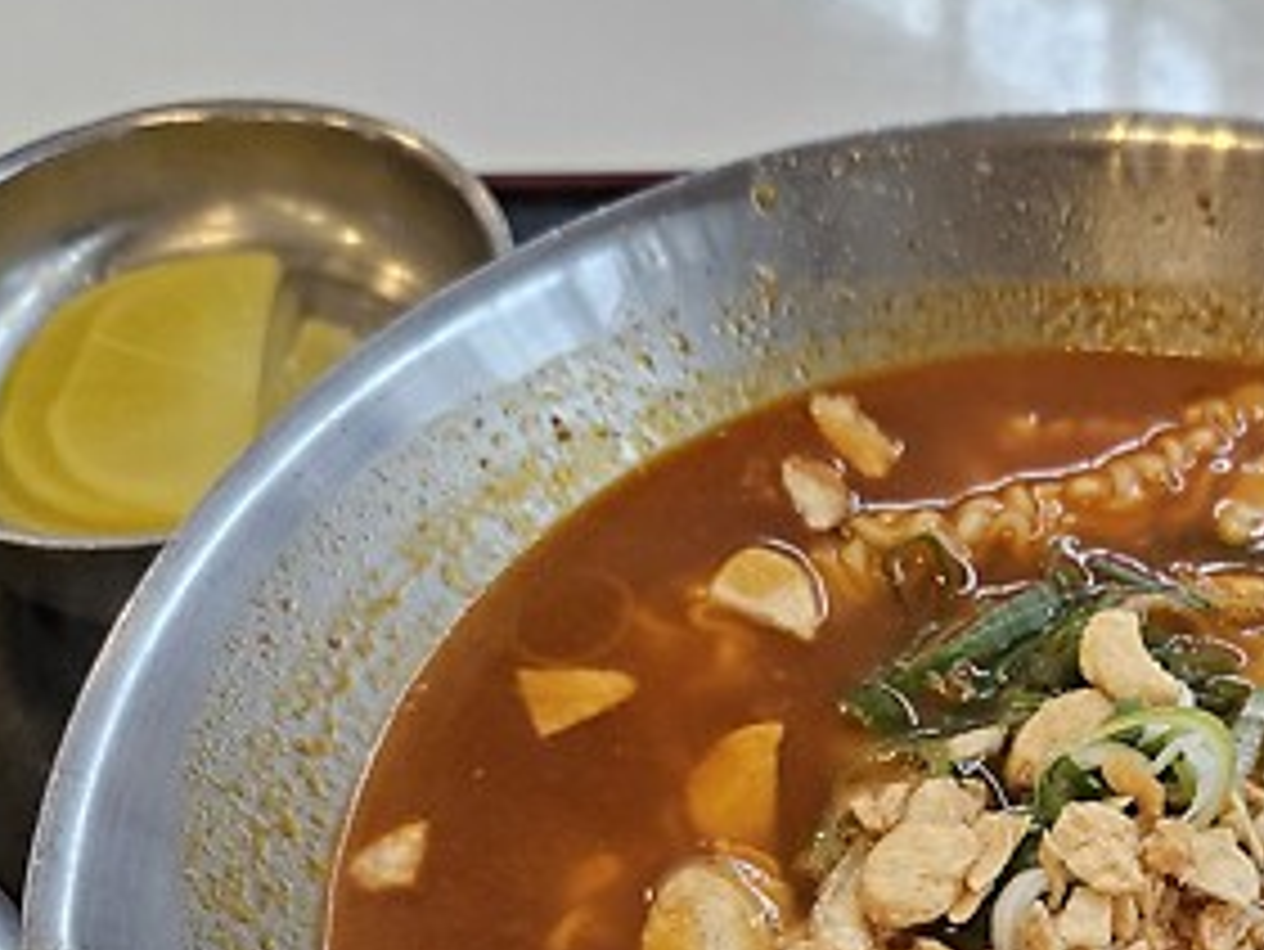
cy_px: 867
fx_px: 1973
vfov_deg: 26.1
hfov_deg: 34.3
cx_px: 1039
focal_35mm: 54
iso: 200
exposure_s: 1/120
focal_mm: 5.4
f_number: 1.8
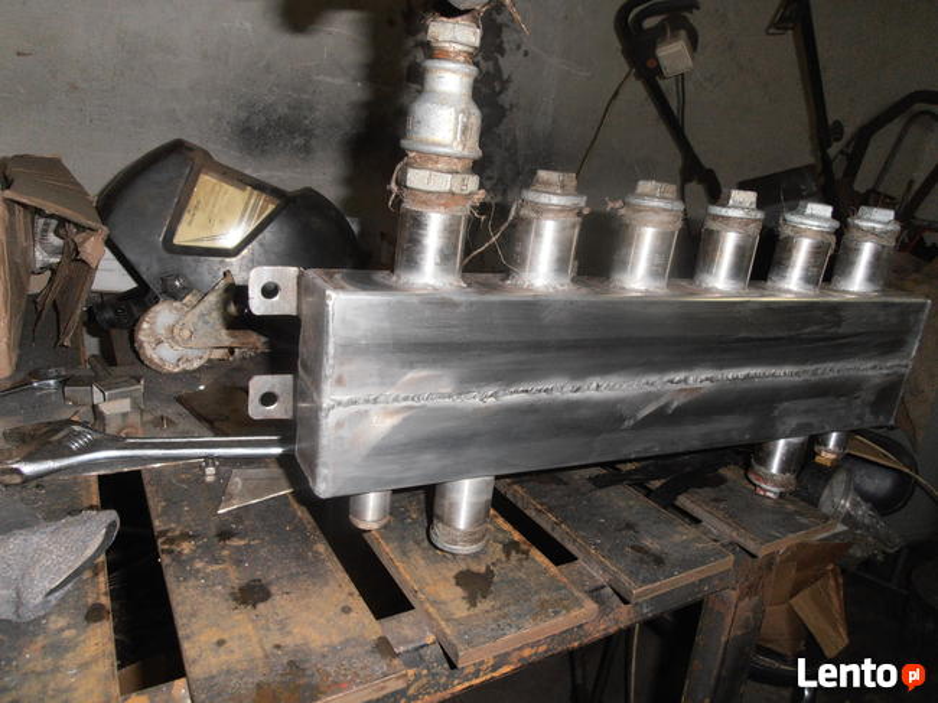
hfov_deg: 71.6
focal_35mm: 24
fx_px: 650
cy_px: 352
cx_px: 469
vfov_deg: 56.8
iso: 125
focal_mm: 4.2
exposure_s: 1/30
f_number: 3
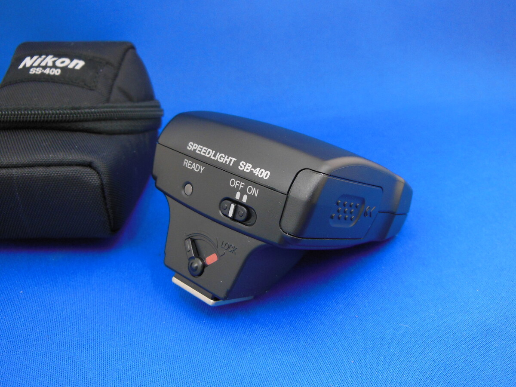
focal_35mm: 34
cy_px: 194
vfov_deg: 41.8
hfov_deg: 54.0
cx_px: 258
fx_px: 507
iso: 400
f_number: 3.9
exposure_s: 1/30
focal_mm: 6
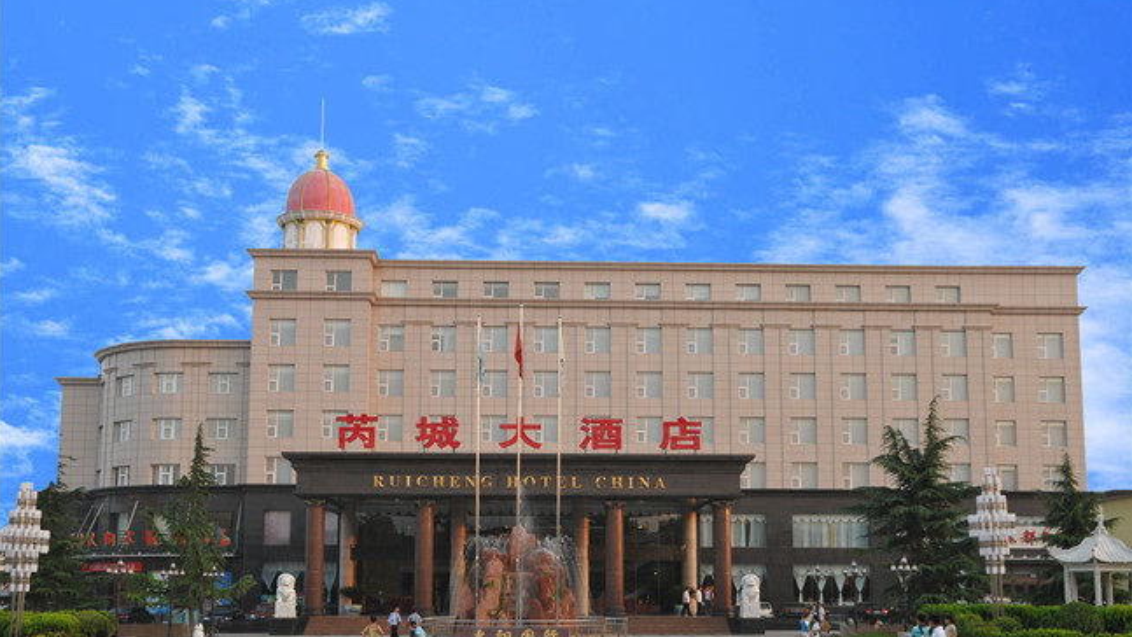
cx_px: 565
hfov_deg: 49.4
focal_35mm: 41
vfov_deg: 29.0
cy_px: 342
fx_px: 1231
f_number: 6.3
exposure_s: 1/160
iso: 400
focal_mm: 26
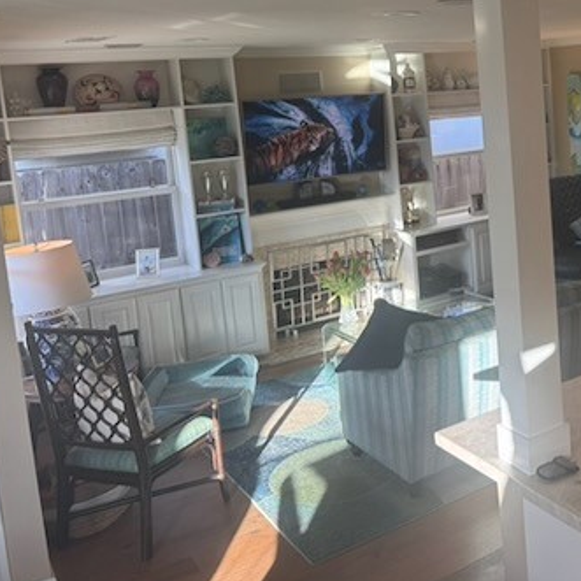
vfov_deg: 40.1
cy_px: 165
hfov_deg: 37.8
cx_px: 539
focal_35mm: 41
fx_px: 779
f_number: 1.78
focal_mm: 6.76
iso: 100
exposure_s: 1/154
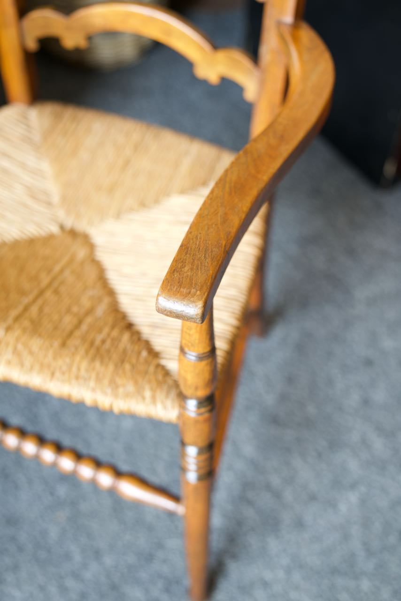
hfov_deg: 31.2
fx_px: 718
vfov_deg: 45.4
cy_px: 300
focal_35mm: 43
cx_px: 200
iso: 320
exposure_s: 1/80
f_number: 2.8
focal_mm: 43
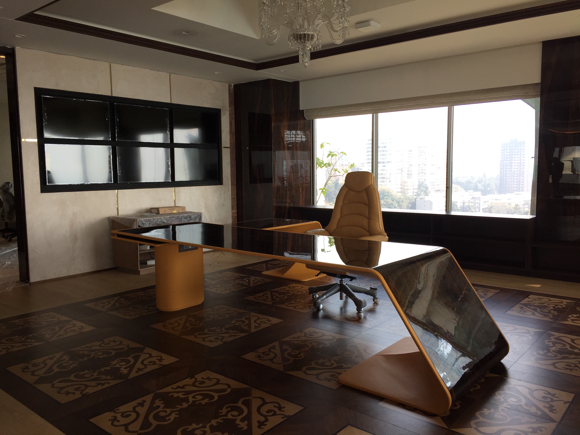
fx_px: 486
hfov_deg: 61.7
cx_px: 290
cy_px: 218
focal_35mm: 29
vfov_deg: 48.2
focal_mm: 4.15
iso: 32
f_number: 2.2
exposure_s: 1/195
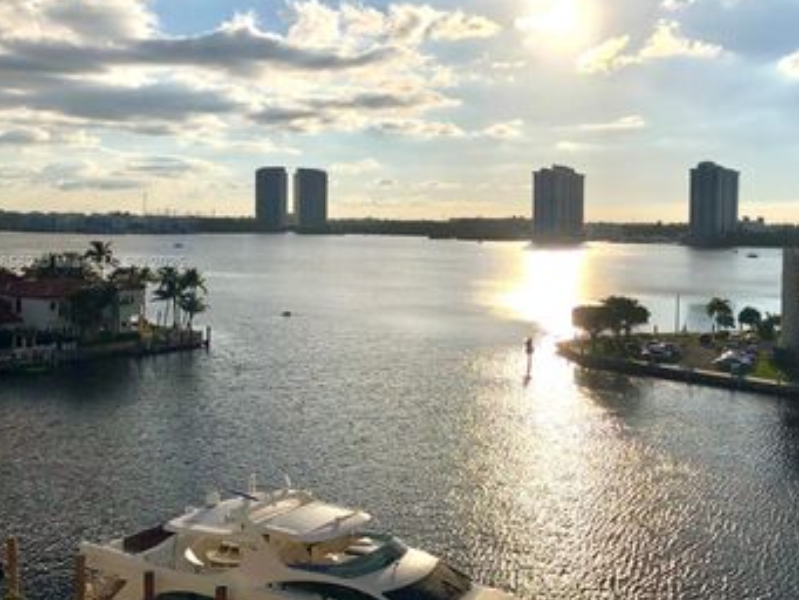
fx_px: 947
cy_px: 264
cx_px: 537
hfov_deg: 45.0
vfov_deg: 35.1
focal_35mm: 41
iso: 25
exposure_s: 1/16393
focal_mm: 3.99
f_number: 1.8
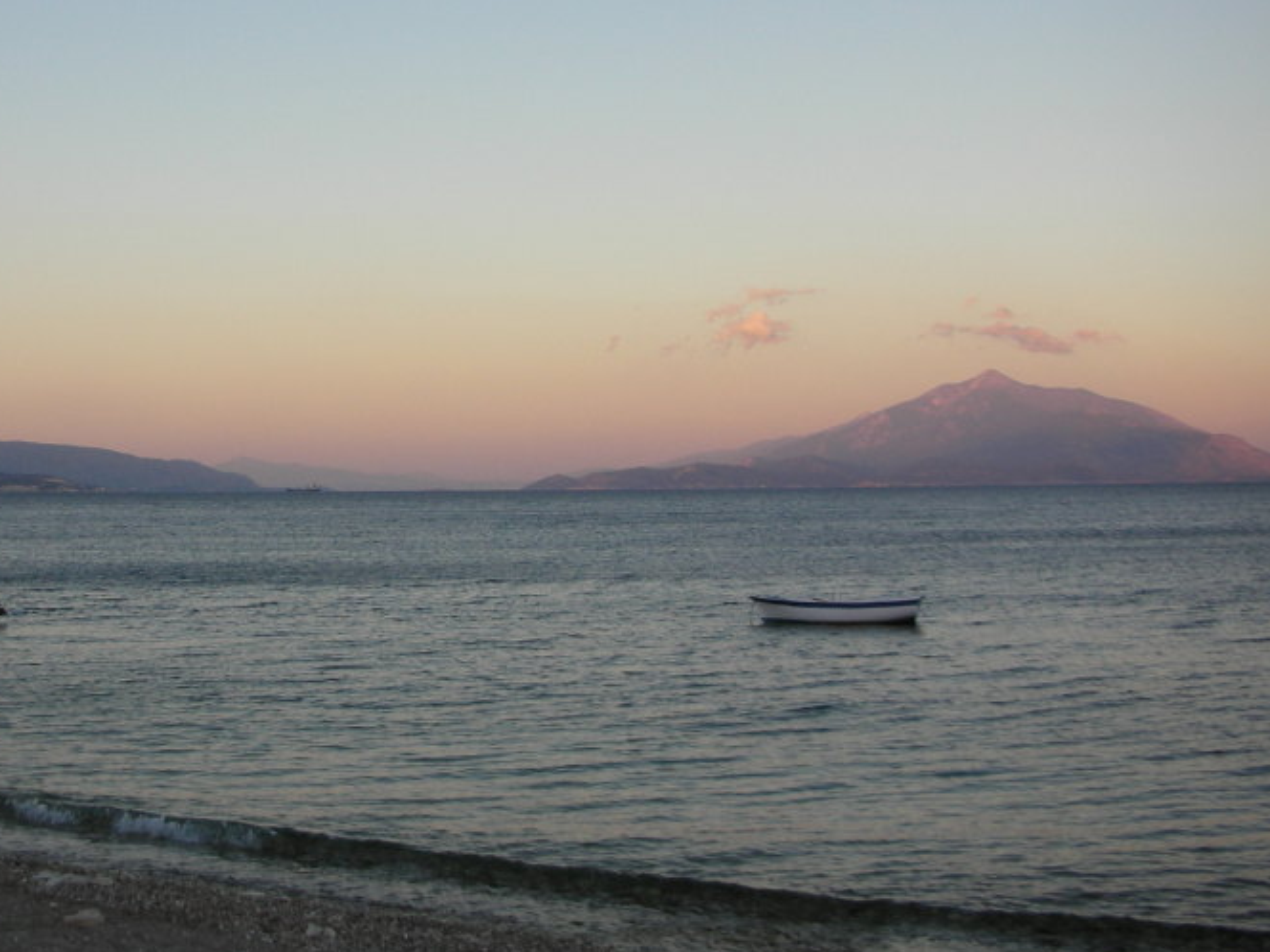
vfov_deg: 26.9
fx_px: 1981
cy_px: 319
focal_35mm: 54
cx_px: 339
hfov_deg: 34.9
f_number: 3
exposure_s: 1/162
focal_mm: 5.8
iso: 50
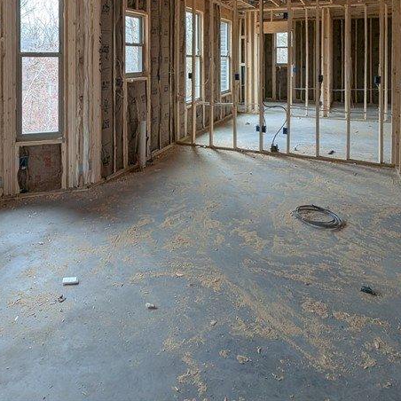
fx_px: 341
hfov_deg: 60.6
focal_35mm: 26
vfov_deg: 55.1
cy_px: 61
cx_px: 166
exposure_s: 1/125
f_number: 2.2
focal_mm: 1.95
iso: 99
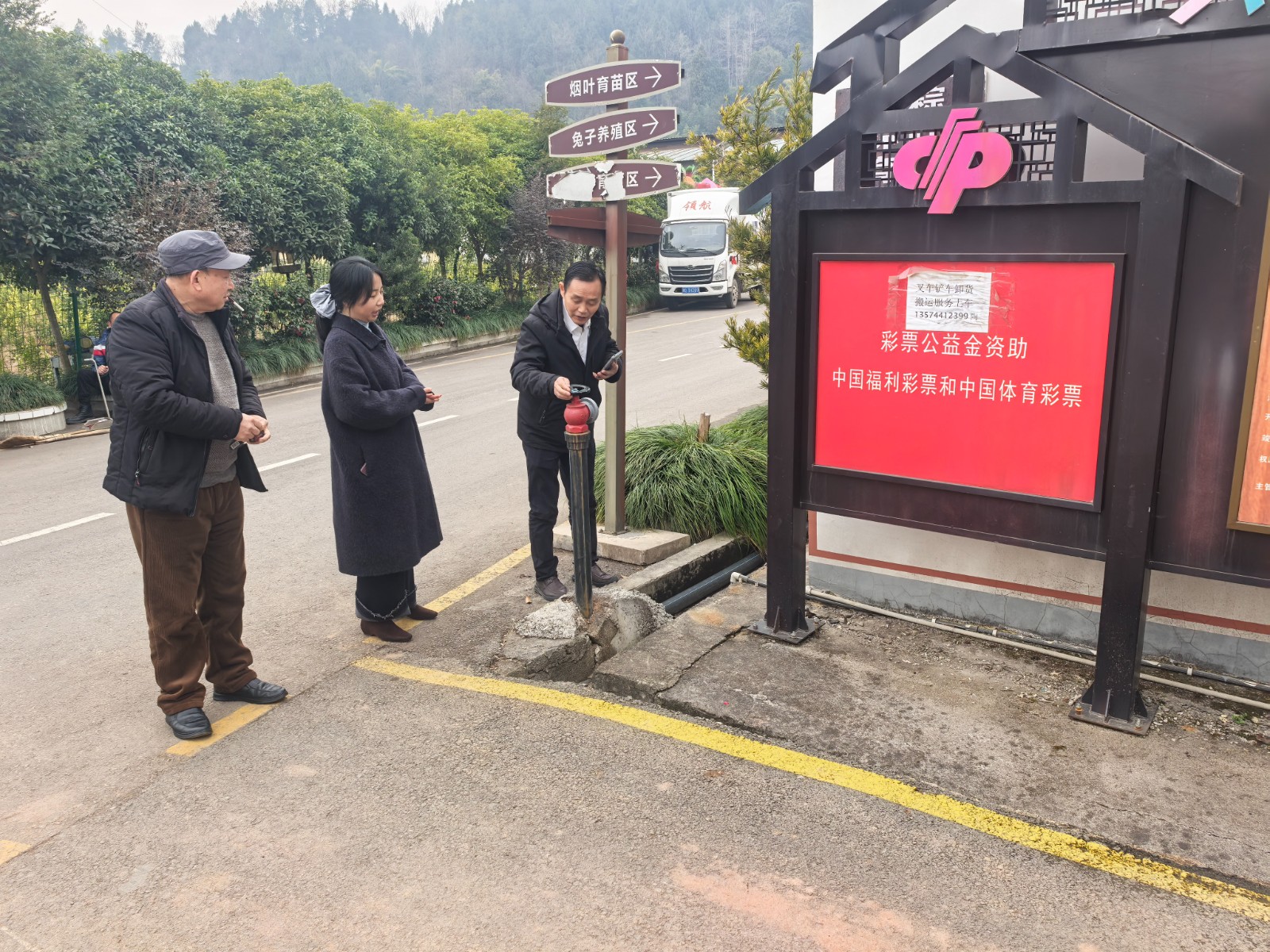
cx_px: 635
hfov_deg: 65.3
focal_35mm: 27
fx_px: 991
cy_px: 476
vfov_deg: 51.4
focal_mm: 6.98
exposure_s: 1/100
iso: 125
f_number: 4
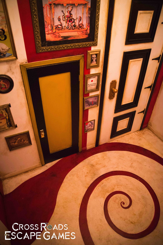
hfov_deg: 53.2
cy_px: 122
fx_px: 163
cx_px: 82
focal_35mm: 24
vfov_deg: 73.7
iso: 5000
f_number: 3.5
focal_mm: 24
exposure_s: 1/50
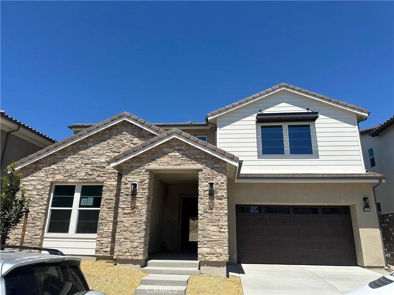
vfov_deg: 56.8
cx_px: 197
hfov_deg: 71.6
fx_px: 273
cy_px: 148
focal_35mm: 24
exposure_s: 1/5263
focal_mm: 6.86
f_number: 1.78
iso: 80
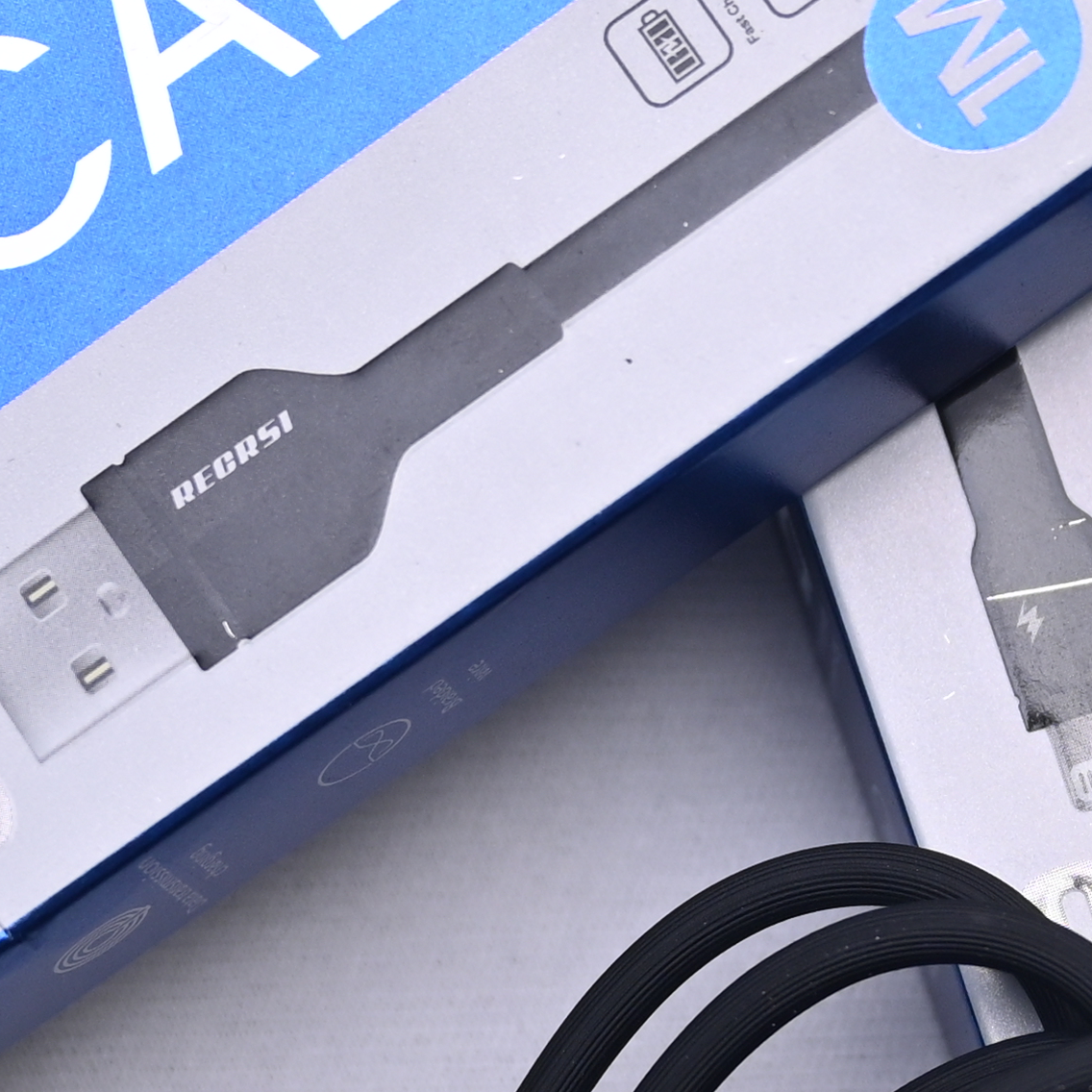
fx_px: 7605
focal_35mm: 213
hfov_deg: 8.2
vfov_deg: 8.2
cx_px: 558
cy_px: 906
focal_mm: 34.5
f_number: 2.8
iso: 125
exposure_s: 1/100
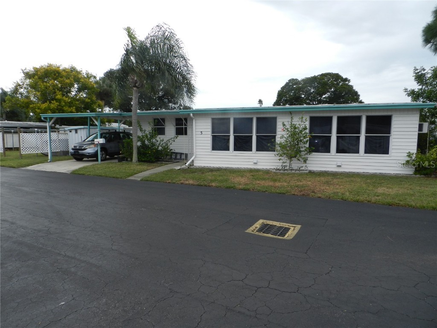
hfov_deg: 73.9
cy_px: 164
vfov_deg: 58.9
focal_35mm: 23
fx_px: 290
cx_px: 218
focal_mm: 4
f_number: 4
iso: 160
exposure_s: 1/800
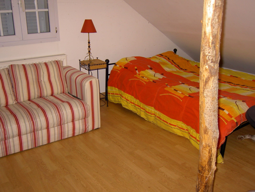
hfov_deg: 54.0
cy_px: 96
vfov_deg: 41.8
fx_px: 250
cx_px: 128
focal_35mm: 34
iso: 100
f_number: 2.8
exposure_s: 1/60
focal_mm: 5.6
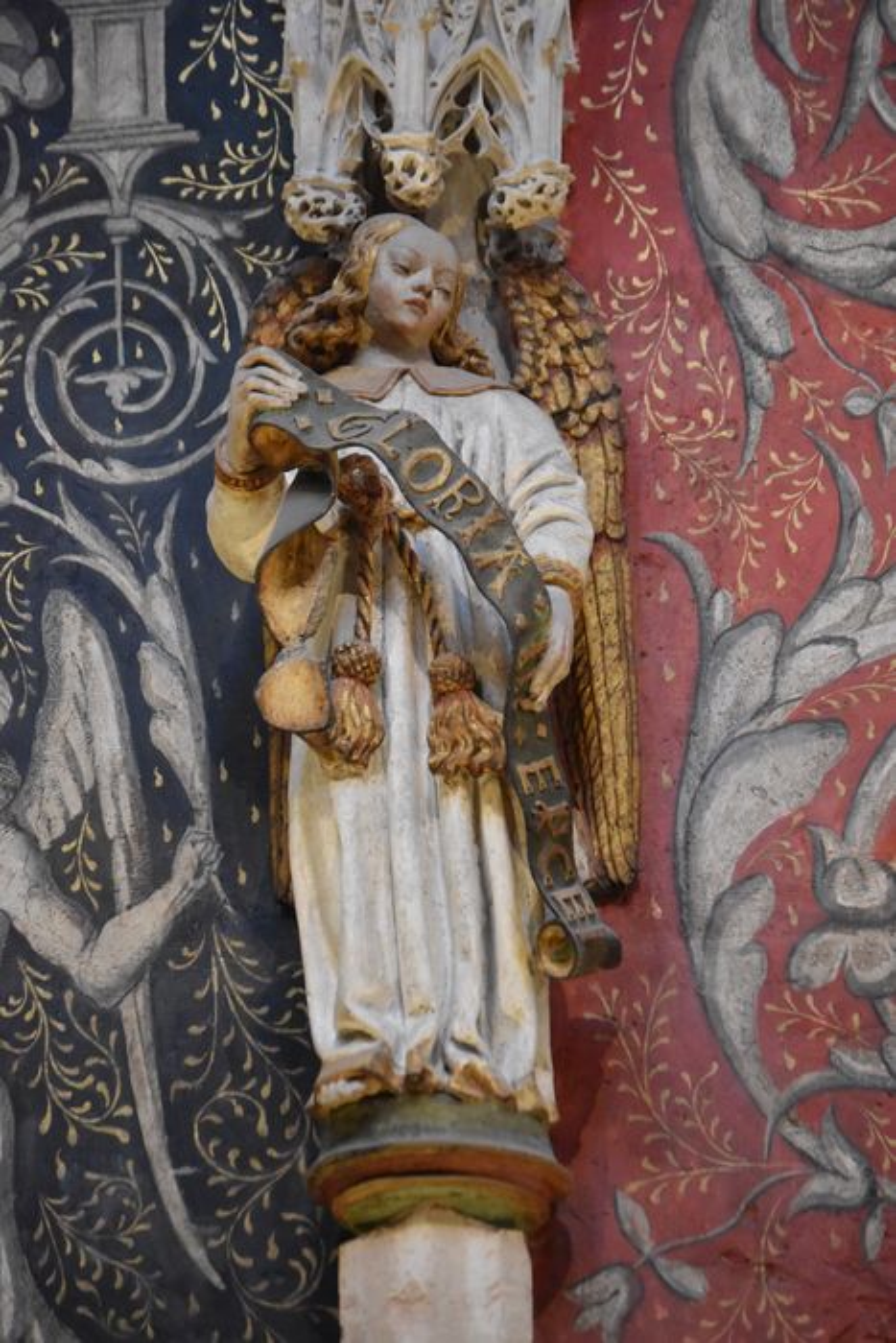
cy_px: 672
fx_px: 5317
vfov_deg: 14.4
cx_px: 448
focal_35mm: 142
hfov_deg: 9.6
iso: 5600
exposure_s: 1/125
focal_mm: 95
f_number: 4.5
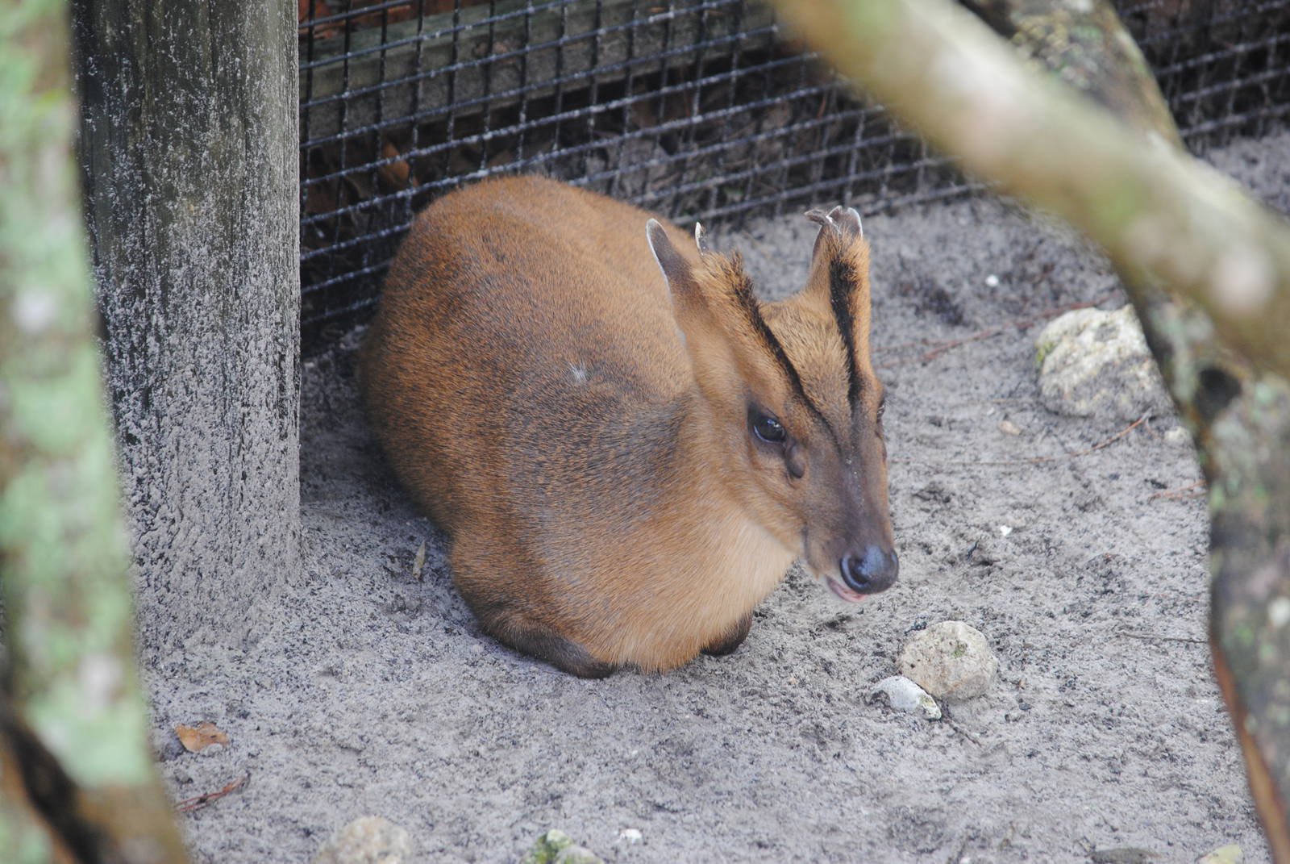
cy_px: 432
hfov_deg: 7.6
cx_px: 645
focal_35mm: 270
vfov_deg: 5.1
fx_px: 9686
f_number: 5
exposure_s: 1/125
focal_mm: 180
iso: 400
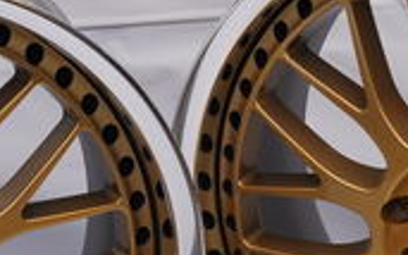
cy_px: 241
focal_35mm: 218
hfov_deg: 9.6
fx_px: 2425
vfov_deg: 6.0
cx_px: 208
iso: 100
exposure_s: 1/40
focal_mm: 38
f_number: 5.6
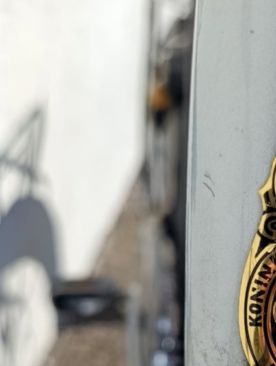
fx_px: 520
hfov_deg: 29.0
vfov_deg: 36.4
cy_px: 332
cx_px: 227
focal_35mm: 49
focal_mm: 6.11
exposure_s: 1/442
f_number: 1.65
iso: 50
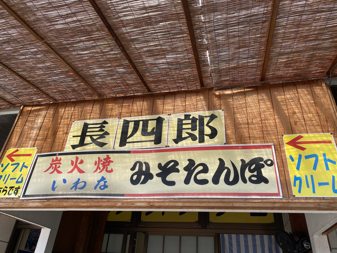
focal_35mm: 26
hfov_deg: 67.3
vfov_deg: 53.1
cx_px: 168
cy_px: 126
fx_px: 253
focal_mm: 4.25
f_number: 1.8
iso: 32
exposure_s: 1/452
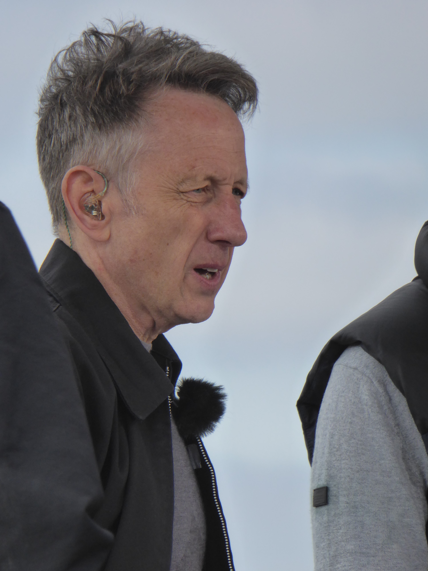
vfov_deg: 3.0
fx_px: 10978
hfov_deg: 2.2
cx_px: 214
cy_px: 286
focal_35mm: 666
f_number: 6.1
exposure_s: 1/320
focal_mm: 107.5
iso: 160
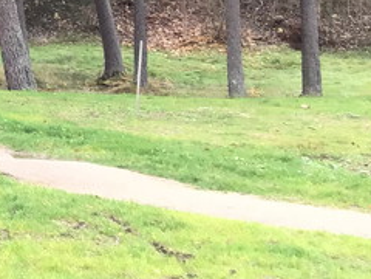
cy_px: -90
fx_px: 1329
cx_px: -305
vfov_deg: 11.6
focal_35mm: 124
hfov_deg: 14.0
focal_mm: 3.3
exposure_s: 1/100
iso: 32
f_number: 2.4
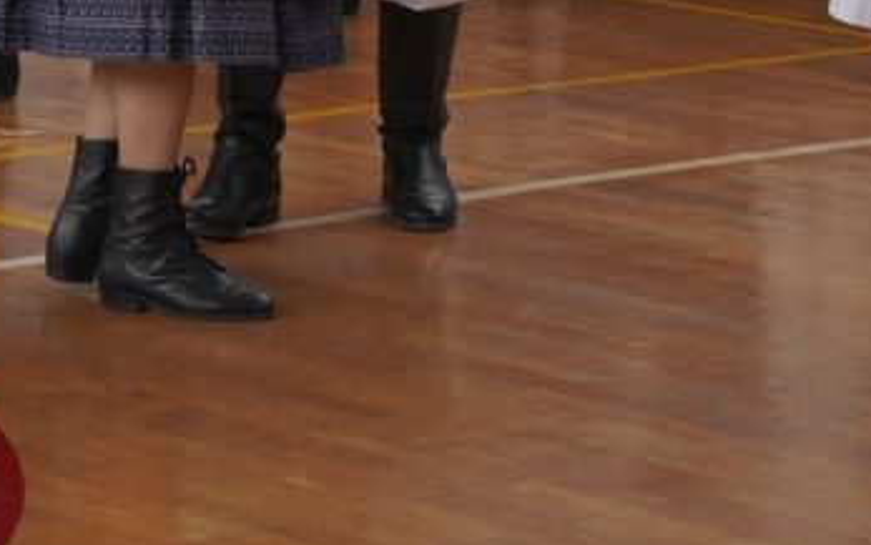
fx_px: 5176
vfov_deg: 5.9
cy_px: -610
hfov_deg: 9.6
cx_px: 392
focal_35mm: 218
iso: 1000
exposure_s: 1/200
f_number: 6.3
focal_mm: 50
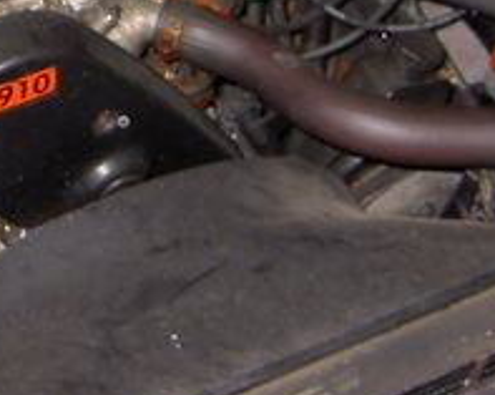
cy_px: -93
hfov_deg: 17.5
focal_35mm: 108
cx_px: 43
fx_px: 1580
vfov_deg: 13.8
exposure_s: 1/60
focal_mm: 5.6
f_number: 2.8
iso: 100
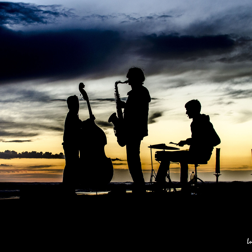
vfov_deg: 25.5
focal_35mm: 68
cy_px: 126
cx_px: 80
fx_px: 557
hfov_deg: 25.3
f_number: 4
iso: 560
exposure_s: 1/60
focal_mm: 35
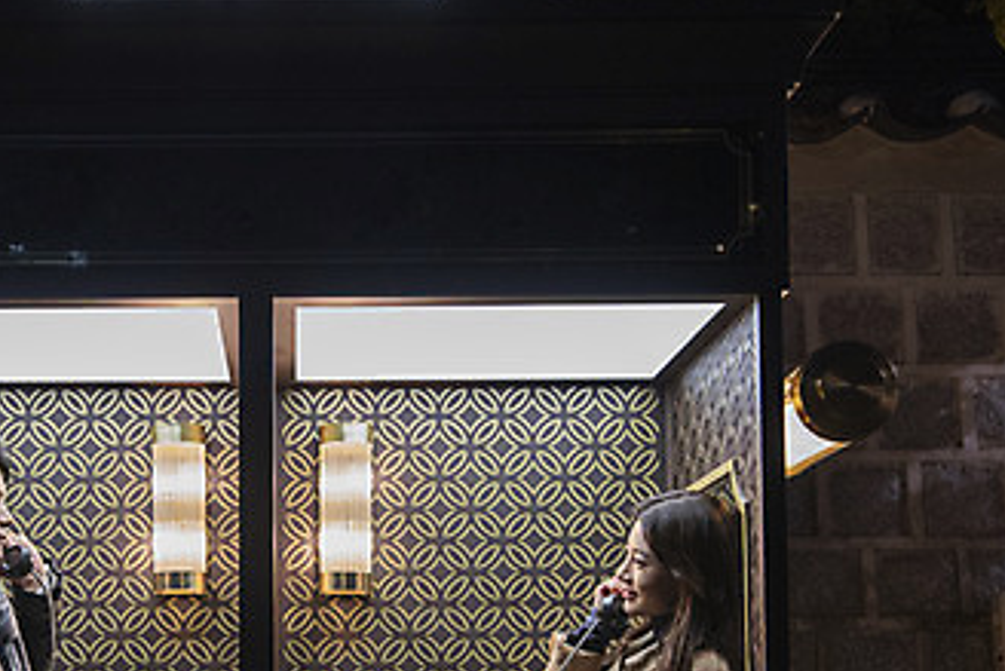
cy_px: 597
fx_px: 2039
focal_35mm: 73
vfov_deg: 18.4
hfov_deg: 27.4
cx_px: 265
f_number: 4.5
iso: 1600
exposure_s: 1/60
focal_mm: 40
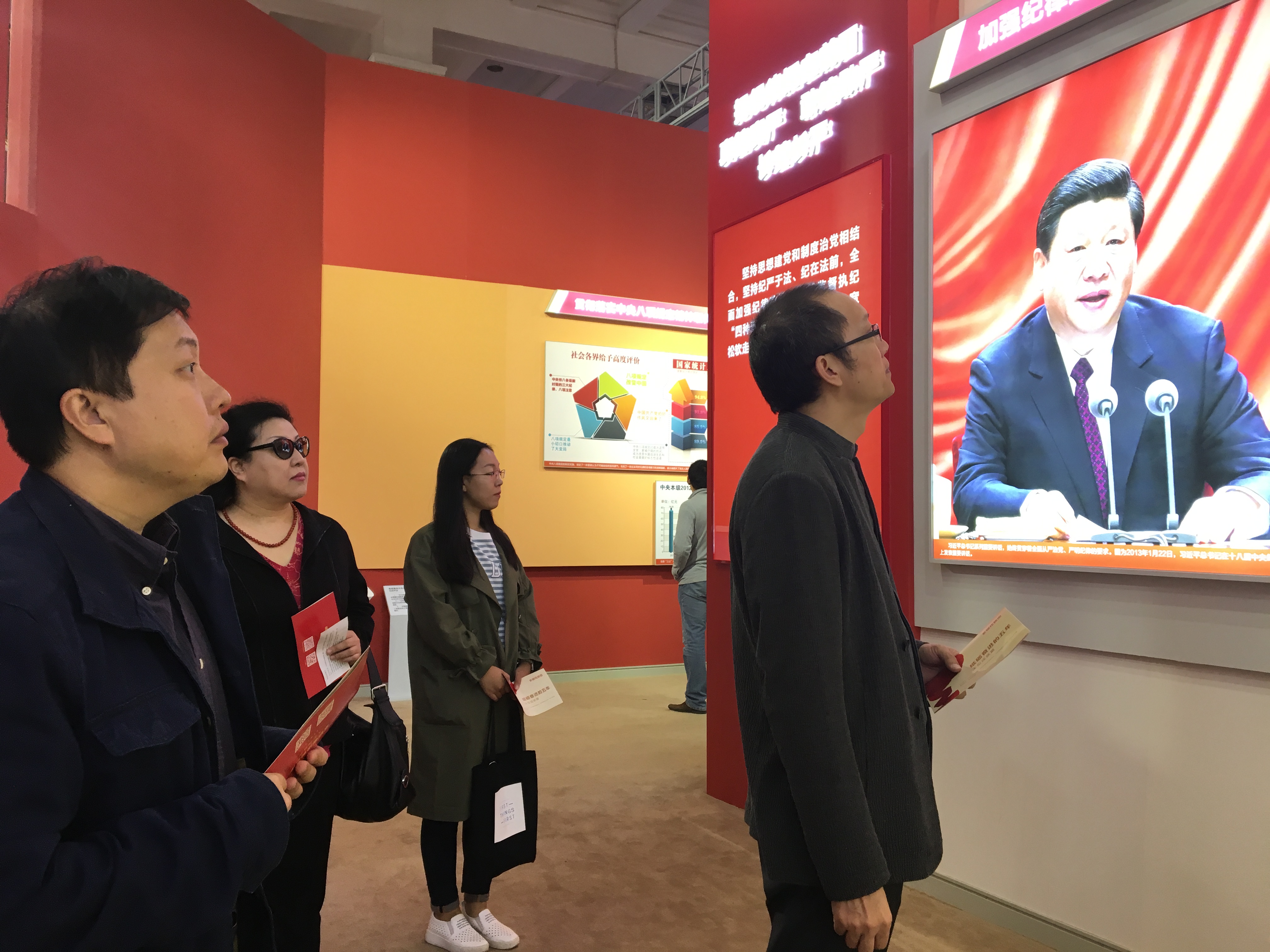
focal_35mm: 29
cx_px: 635
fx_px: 1064
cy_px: 476
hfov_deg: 61.7
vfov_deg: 48.2
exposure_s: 1/33
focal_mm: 4.15
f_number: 2.2
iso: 32
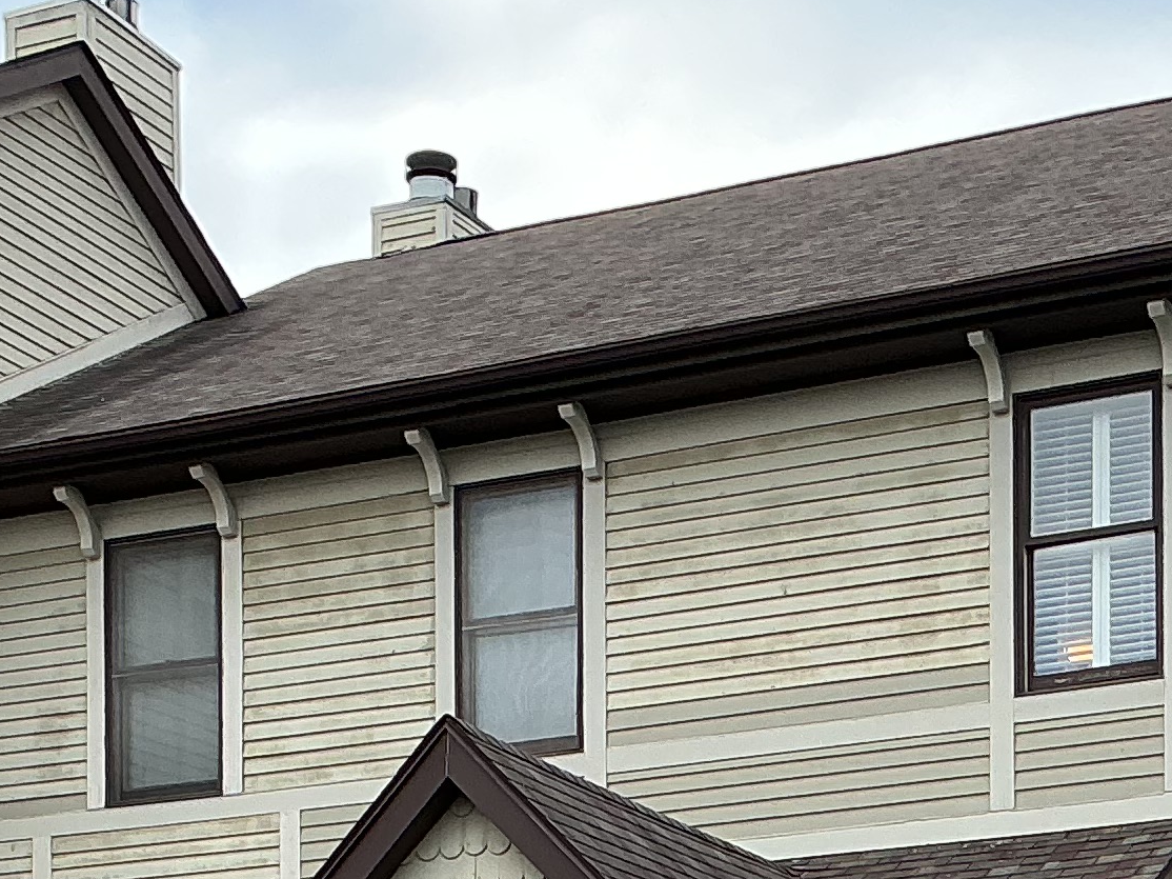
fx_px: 3554
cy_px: 1437
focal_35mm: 105
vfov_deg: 13.1
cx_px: 769
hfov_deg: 18.7
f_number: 1.8
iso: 25
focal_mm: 3
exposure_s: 1/180
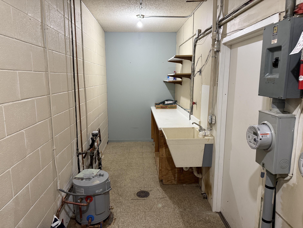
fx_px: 210
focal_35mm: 24
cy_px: 114
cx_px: 152
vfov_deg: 56.8
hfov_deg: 71.6
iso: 400
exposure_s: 1/60
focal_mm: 6.76
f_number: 1.78
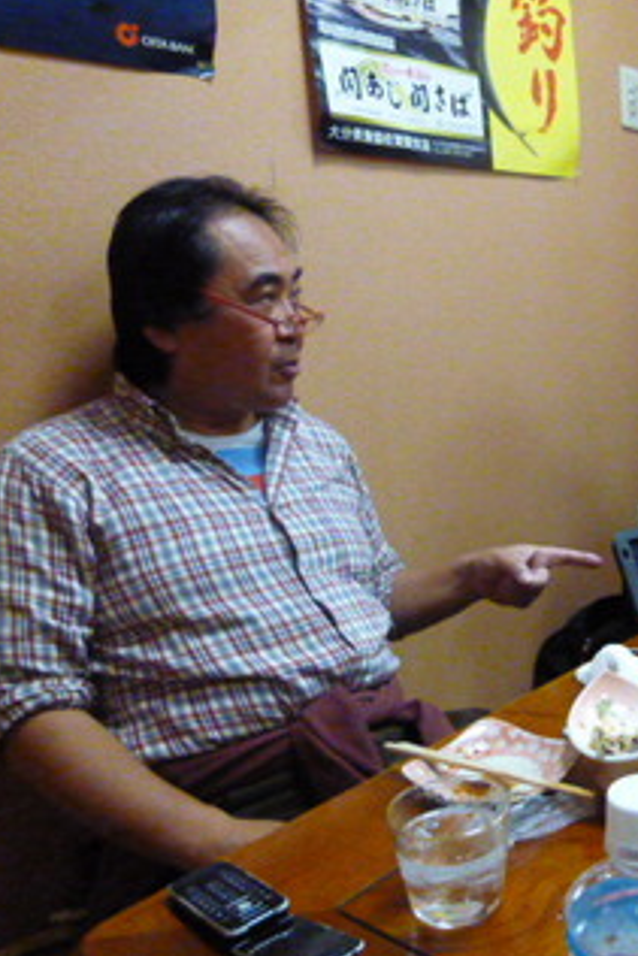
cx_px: 608
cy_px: 473
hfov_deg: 35.9
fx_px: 903
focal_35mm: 34
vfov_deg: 55.8
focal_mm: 4.3
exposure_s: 1/40
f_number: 2.5
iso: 1600
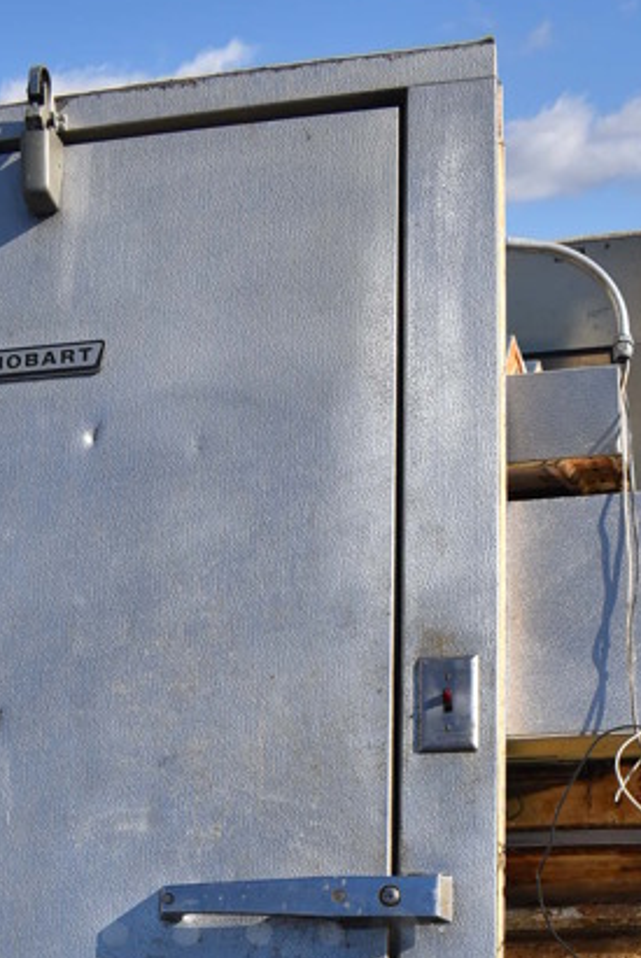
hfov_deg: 22.6
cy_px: 1029
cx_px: 259
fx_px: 1598
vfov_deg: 30.2
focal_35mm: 60
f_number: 9
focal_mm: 18
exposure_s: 1/320
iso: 100
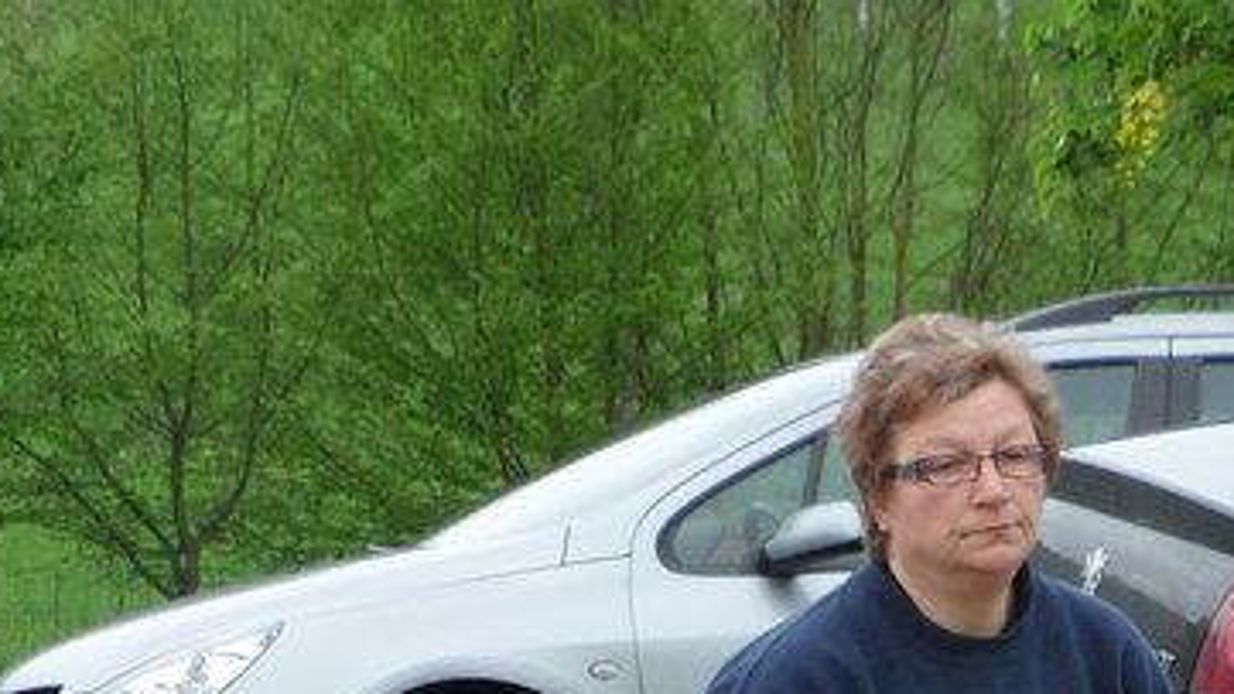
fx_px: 14232
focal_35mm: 435
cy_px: 1173
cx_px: 390
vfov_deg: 2.8
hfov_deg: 5.0
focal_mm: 24.6
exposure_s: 1/60
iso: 120
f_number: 4.4
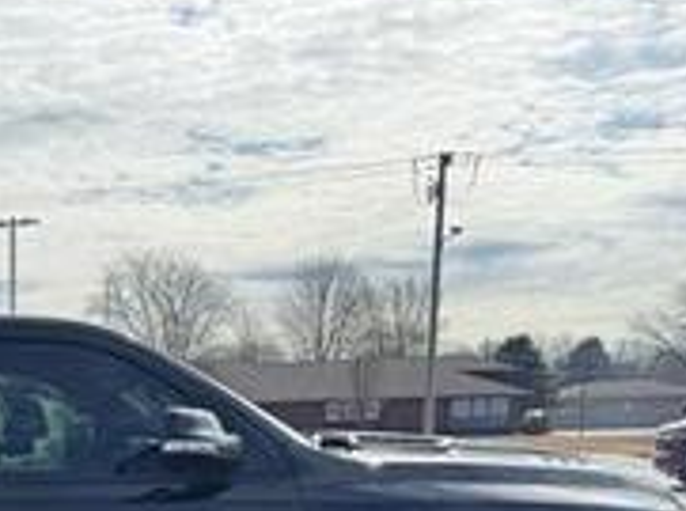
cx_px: -148
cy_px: 659
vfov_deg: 20.1
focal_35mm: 67
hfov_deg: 25.8
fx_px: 1325
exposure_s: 1/4975
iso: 80
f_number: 1.78
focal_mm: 6.76
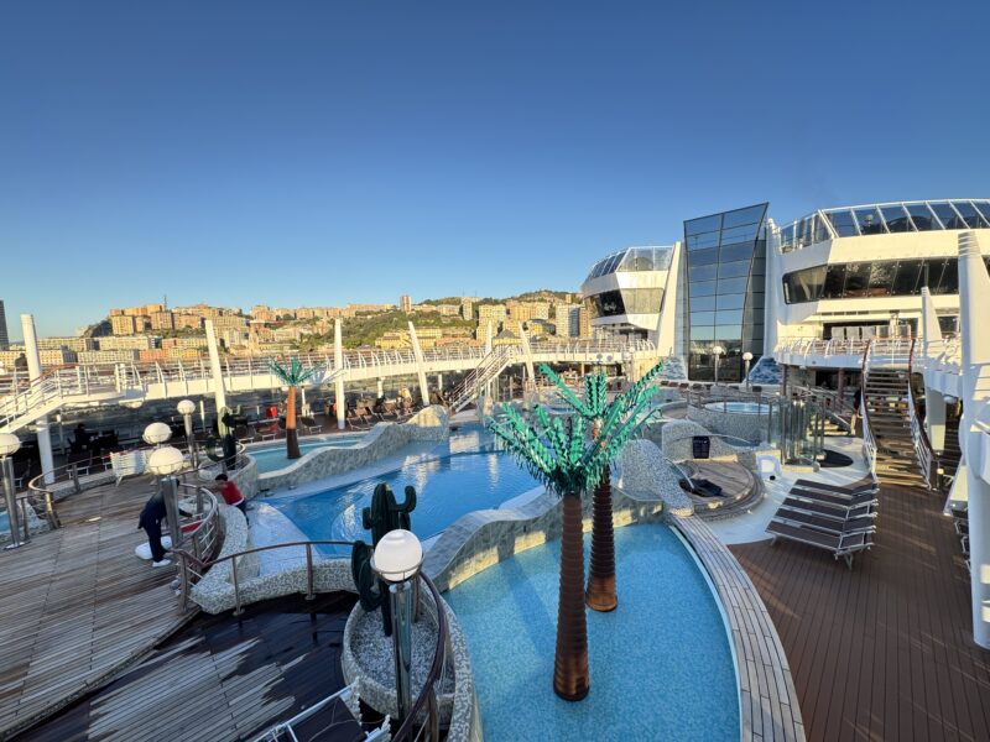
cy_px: 371
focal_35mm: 14
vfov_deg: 85.7
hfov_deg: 102.1
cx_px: 495
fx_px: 400
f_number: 2.2
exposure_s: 1/273
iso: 40
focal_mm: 2.22
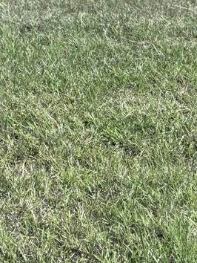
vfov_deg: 14.5
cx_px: -12
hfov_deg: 11.3
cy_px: -87
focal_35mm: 130
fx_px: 985
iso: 64
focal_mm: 6.76
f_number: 1.78
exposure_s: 1/2833
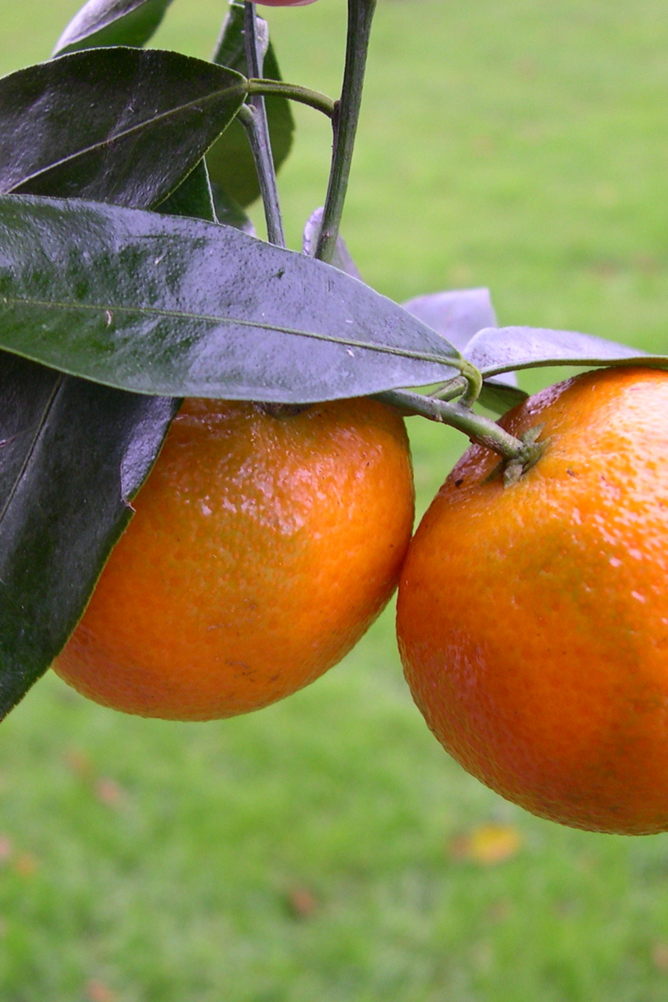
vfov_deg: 36.2
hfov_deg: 24.6
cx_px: 287
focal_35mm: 55
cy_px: 516
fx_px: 1531
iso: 100
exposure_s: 1/58
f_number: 2.8
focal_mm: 8
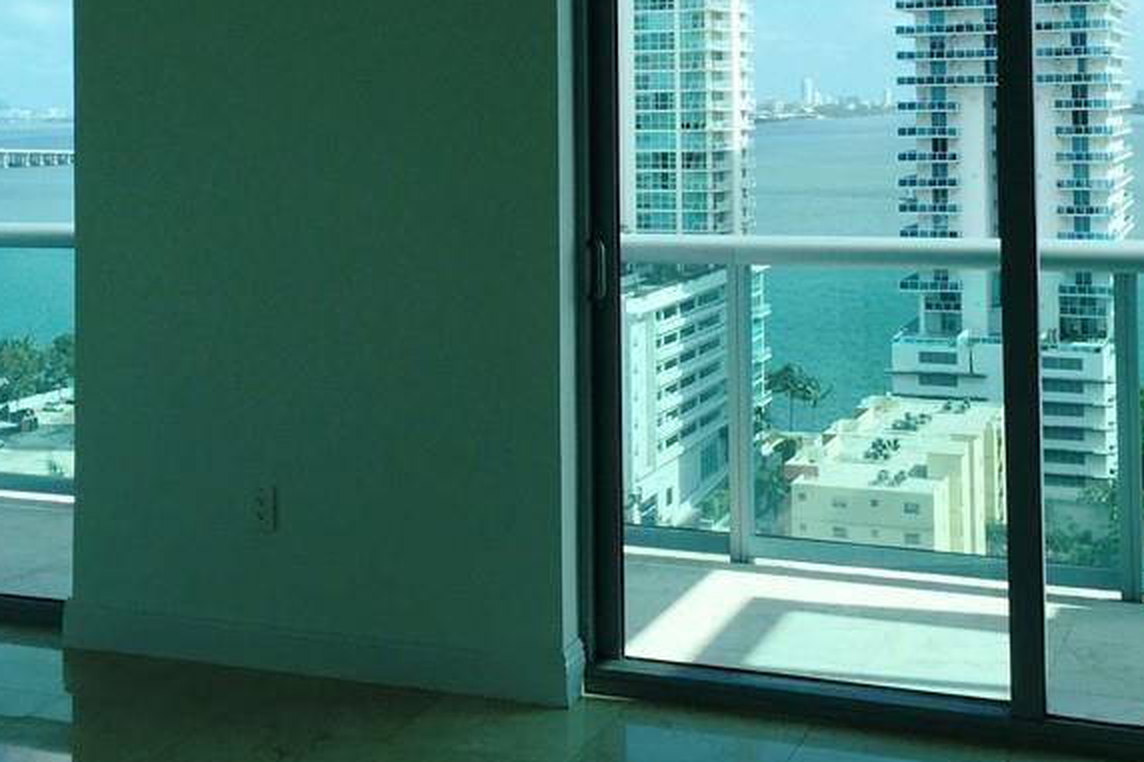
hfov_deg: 36.9
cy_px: 88
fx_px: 1715
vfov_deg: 24.4
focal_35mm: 54
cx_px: 532
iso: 32
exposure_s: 1/1276
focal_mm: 4.15
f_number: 2.2
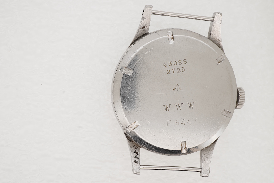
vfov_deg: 29.9
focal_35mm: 45
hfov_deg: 43.6
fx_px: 343
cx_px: 137
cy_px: 92
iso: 160
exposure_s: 1/160
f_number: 22
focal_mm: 30
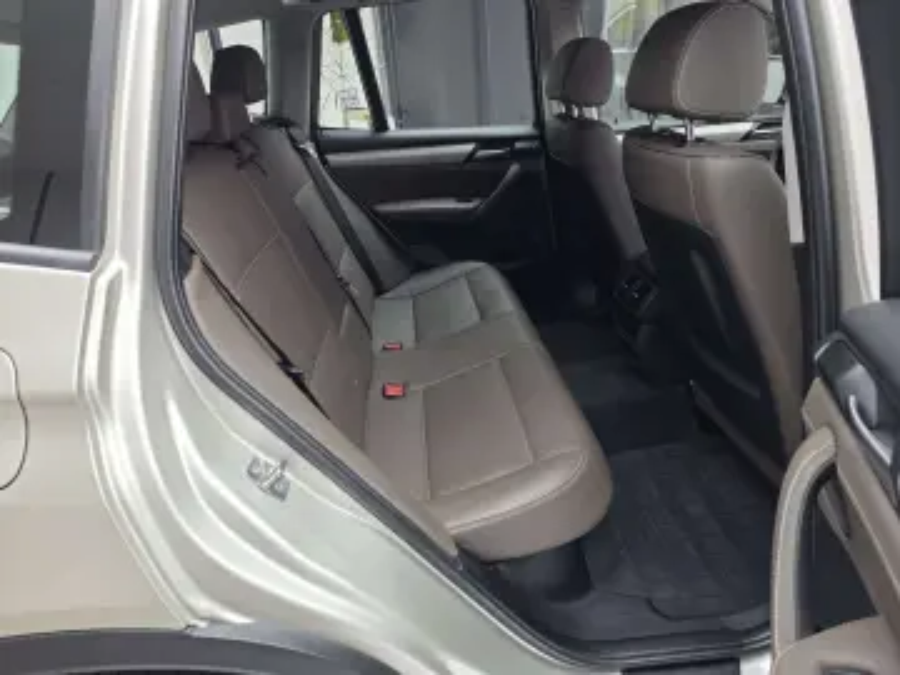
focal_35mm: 23
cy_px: 338
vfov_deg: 58.9
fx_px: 598
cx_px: 450
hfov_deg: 73.9
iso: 50
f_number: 1.7
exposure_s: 1/100
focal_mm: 6.25
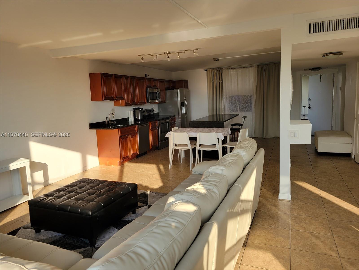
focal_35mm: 26
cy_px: 135
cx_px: 180
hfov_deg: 67.3
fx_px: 270
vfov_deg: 53.1
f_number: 1.8
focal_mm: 5.4
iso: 40
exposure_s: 1/334
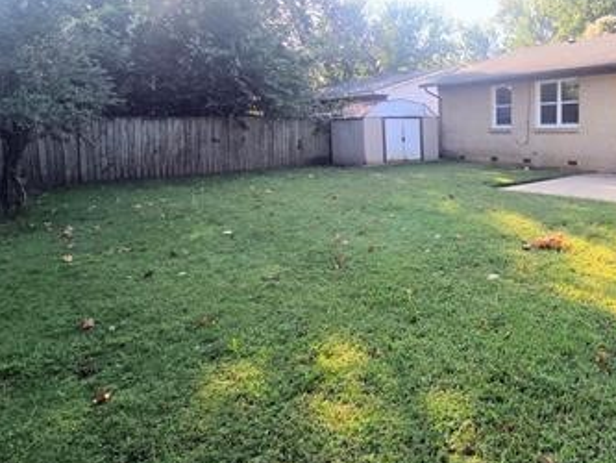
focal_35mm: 25
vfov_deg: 54.1
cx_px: 516
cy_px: 165
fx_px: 445
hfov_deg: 61.9
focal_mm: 2.2
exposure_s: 1/1422
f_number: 2.2
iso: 50
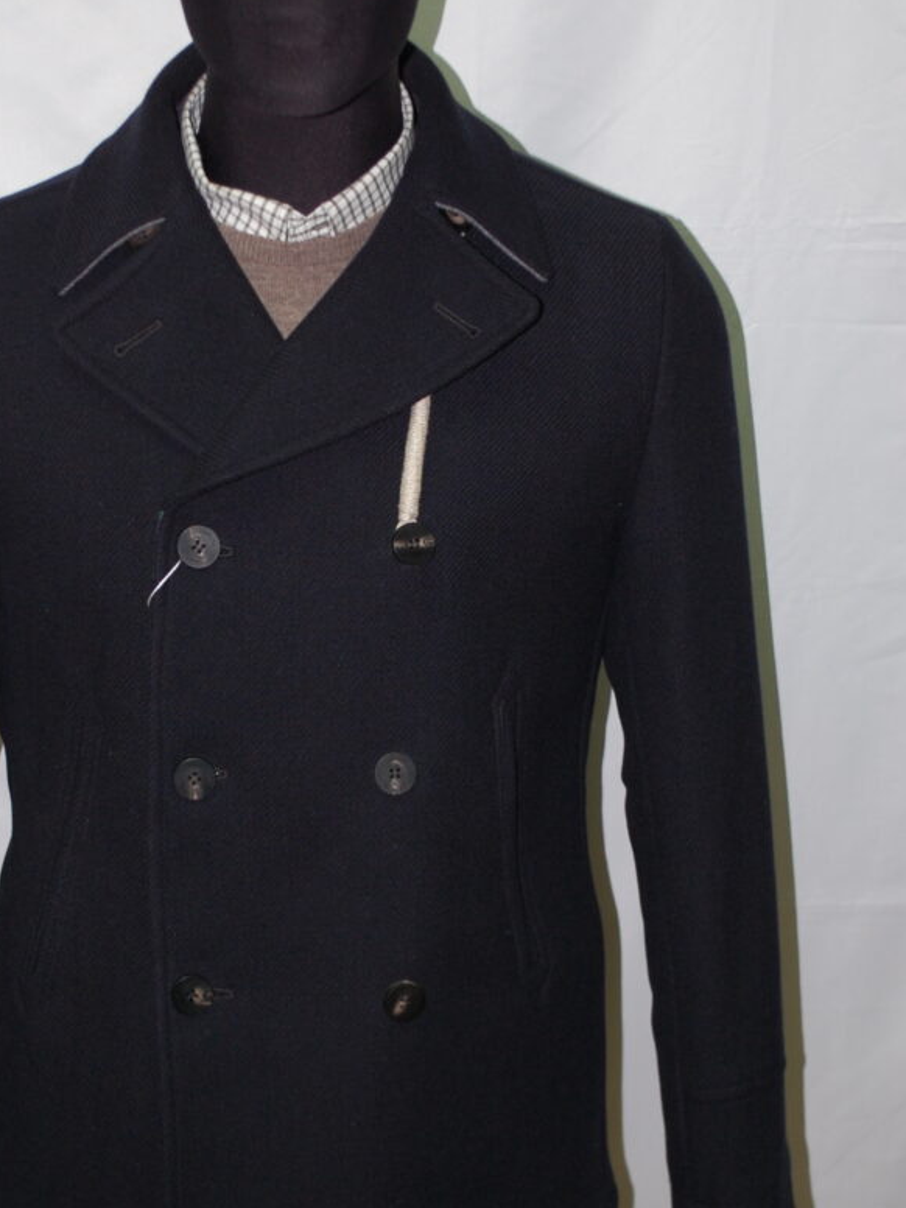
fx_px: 2338
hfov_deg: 21.9
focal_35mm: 67
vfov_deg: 29.0
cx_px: 313
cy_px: 567
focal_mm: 30
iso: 400
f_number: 4.8
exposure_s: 1/60
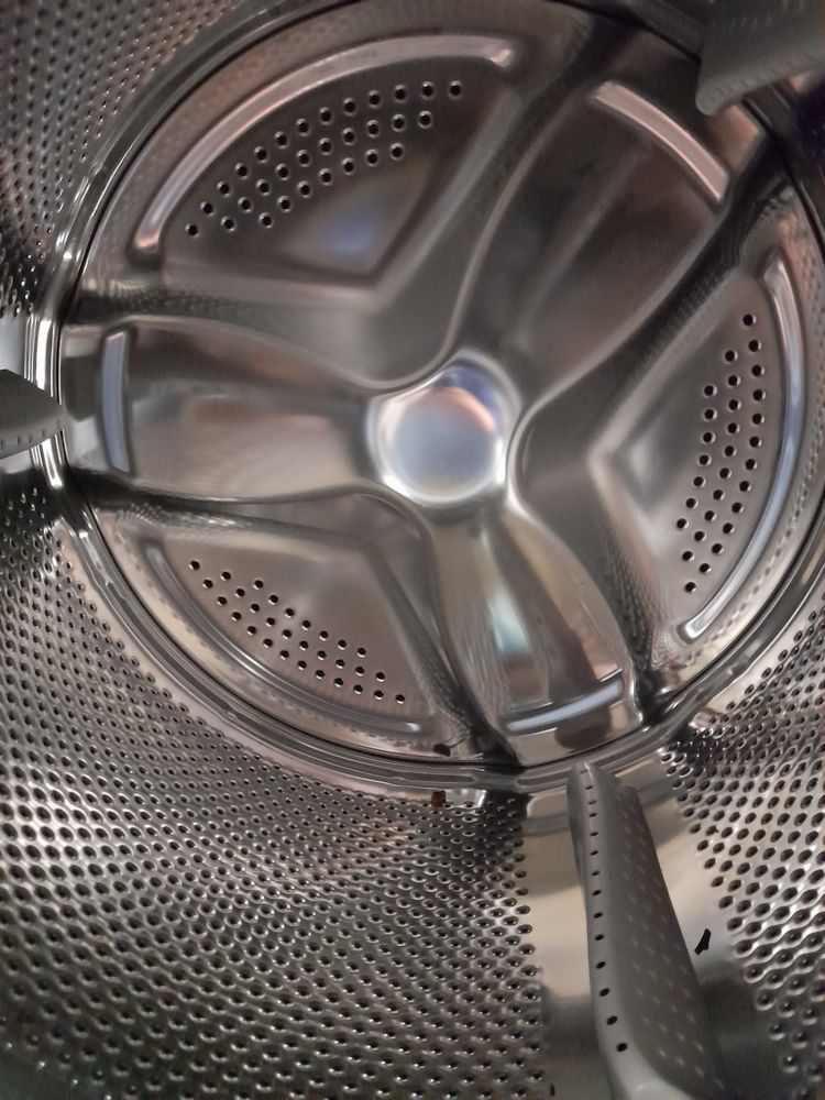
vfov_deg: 69.4
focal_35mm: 25
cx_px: 412
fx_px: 794
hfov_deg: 54.9
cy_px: 550
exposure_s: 1/10
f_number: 2
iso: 1600
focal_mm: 4.6
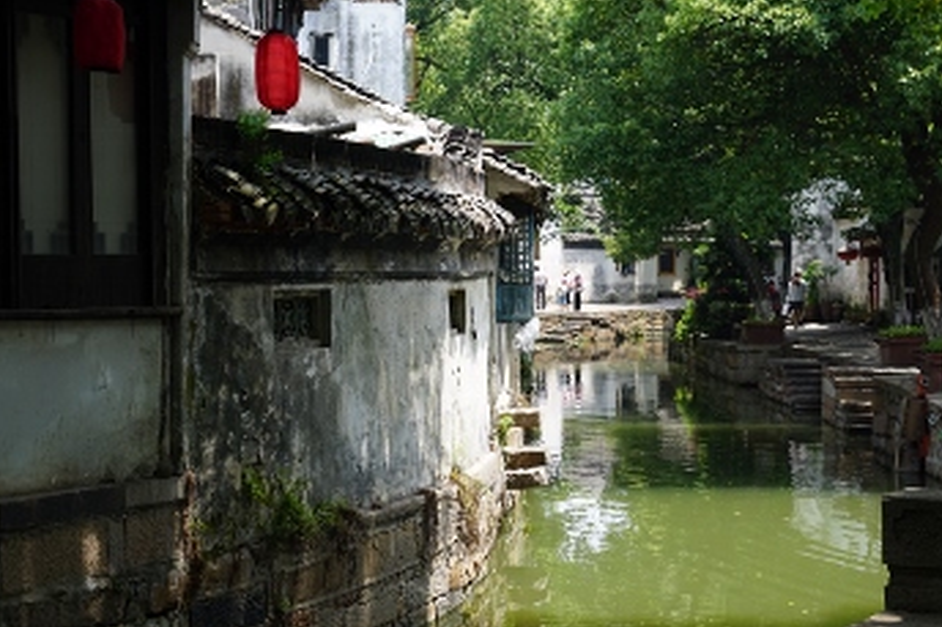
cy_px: 292
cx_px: 452
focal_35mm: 79
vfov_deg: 17.3
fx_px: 2055
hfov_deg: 25.8
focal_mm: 45
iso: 100
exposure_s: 1/100
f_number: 6.3
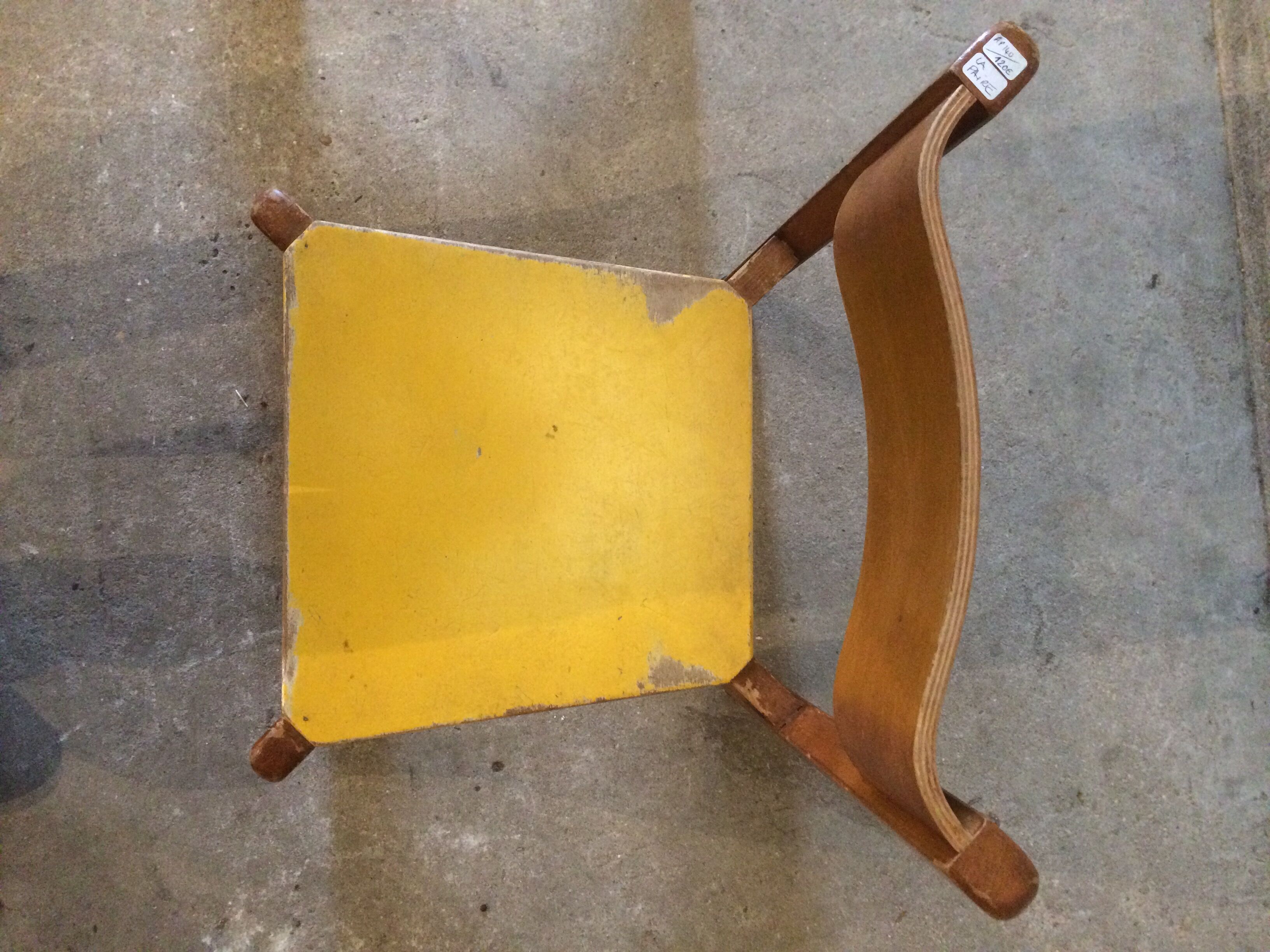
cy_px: 476
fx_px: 1064
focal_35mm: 29
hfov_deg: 61.7
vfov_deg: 48.2
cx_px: 635
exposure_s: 1/17
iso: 400
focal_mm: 4.15
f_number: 2.2
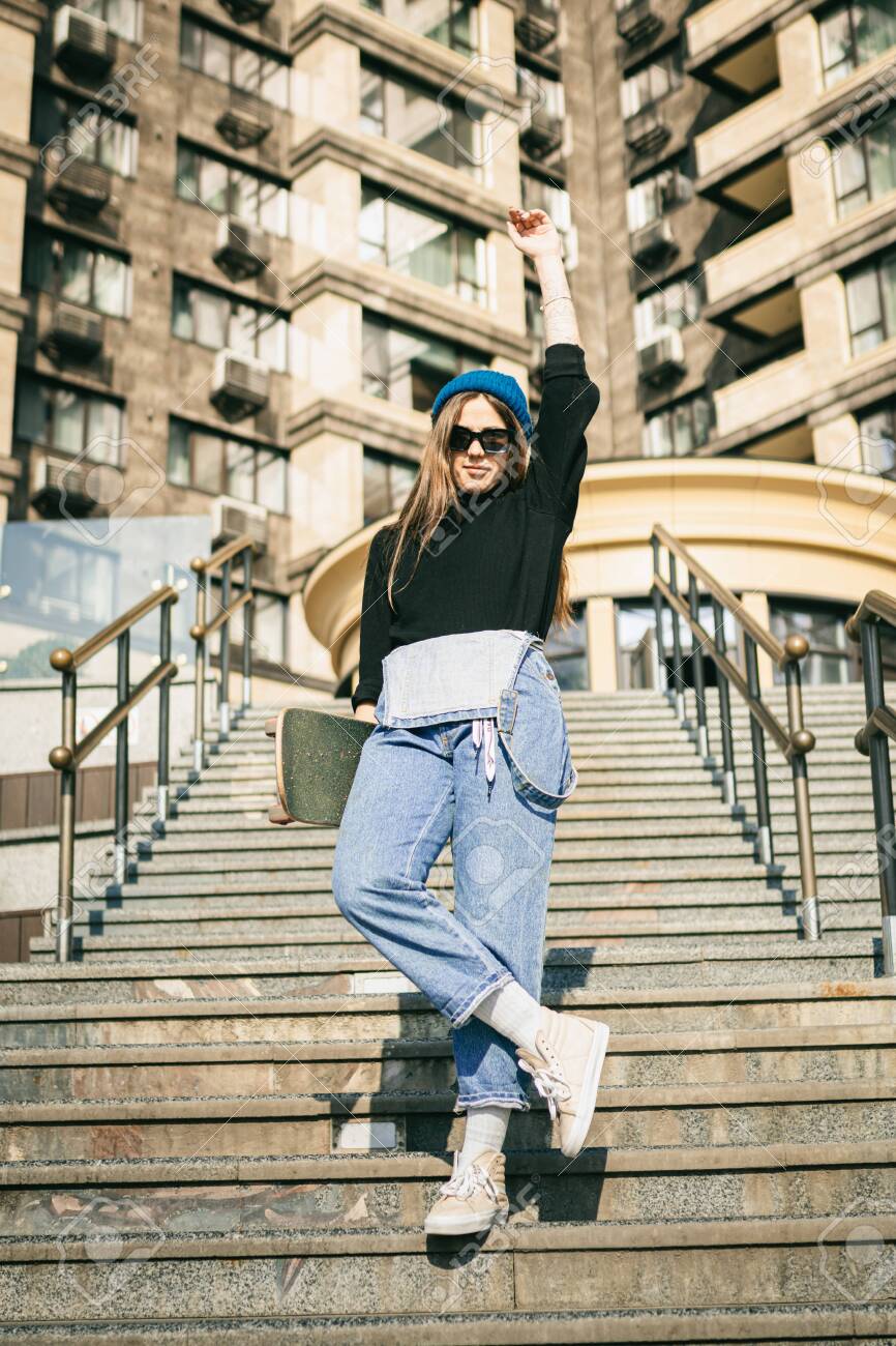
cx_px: 448
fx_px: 1961
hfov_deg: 25.7
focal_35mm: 52
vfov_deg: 37.9
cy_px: 673
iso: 200
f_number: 1.7
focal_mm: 35
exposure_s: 1/4000
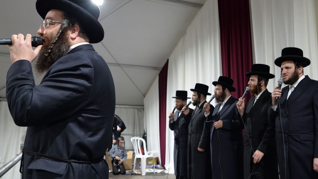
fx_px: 287
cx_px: 159
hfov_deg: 58.0
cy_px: 105
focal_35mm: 34
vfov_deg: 34.6
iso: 1600
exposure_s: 1/80
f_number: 4
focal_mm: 24
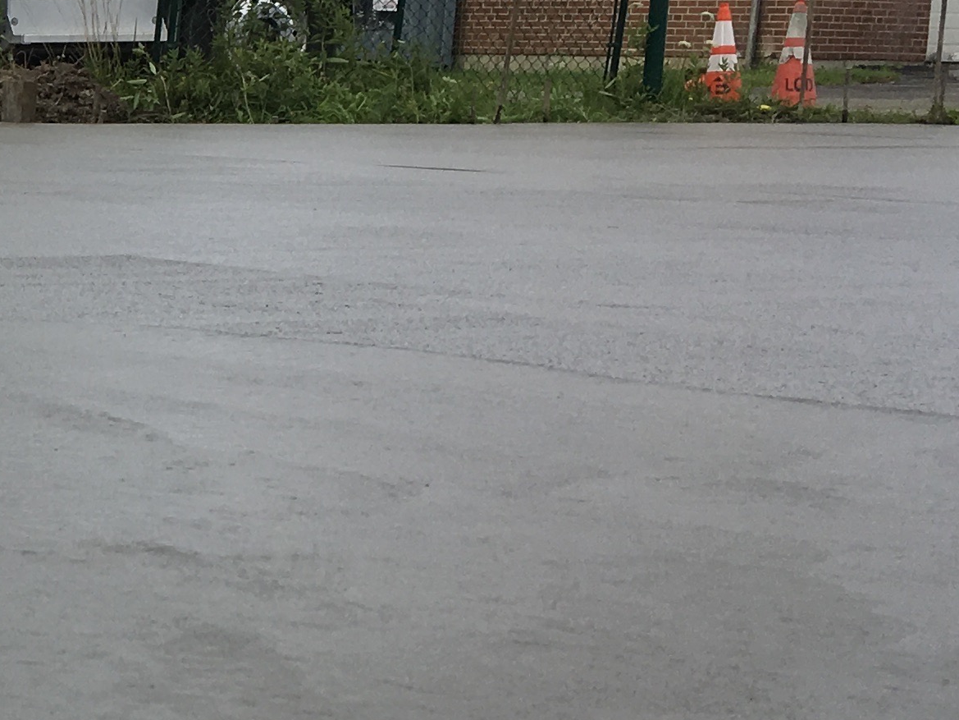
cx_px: -480
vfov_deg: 14.8
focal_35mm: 100
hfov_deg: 17.6
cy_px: 453
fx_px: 2771
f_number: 2.2
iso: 25
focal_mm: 4.15
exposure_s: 1/1026
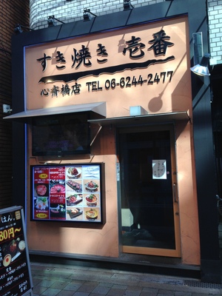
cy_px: 148
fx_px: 282
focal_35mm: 33
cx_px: 111
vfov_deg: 55.4
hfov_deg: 42.9
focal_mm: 4.12
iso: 50
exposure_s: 1/216
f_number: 2.4
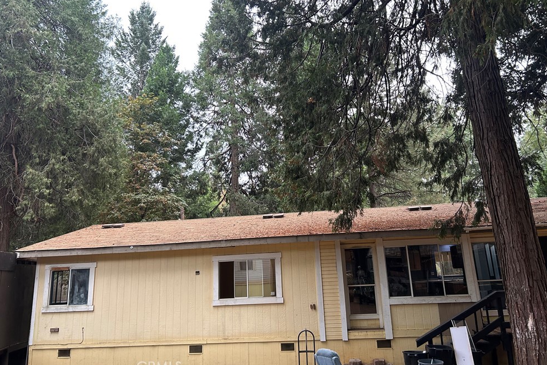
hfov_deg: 65.5
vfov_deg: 46.3
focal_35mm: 28
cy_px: 162
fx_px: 425
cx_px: 280
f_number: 1.5
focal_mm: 5.7
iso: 125
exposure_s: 1/78
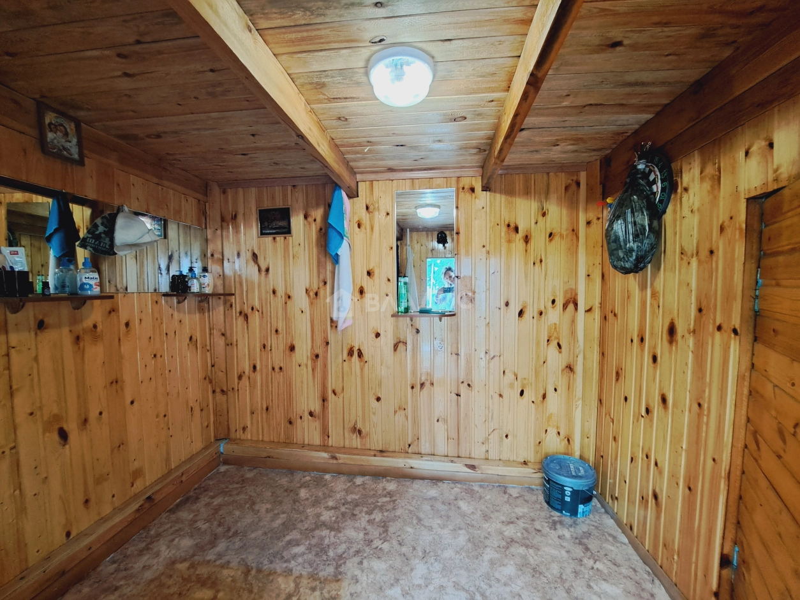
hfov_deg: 106.2
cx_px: 400
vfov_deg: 89.9
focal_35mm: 13
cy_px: 300
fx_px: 300
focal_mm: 1.74
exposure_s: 1/33
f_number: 2.2
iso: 200
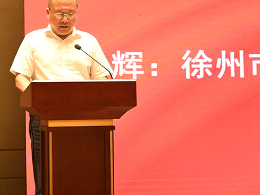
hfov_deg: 15.9
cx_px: 69
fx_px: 924
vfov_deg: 12.0
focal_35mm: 123
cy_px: 39
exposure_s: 1/125
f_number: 4
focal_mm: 70
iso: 2500
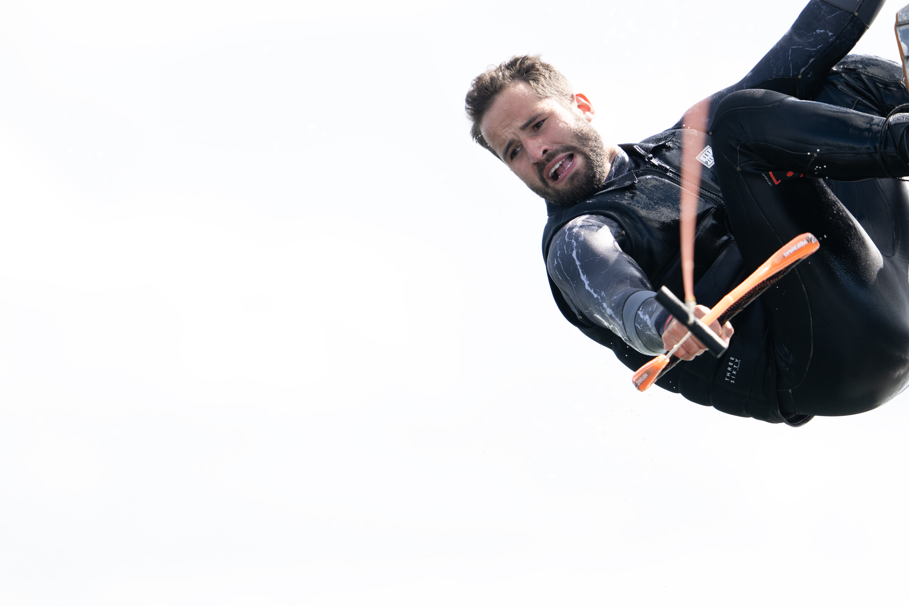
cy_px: 359
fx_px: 14493
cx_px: 605
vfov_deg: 2.4
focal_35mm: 574
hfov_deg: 3.6
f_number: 4
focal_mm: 400
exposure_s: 1/1600
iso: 320
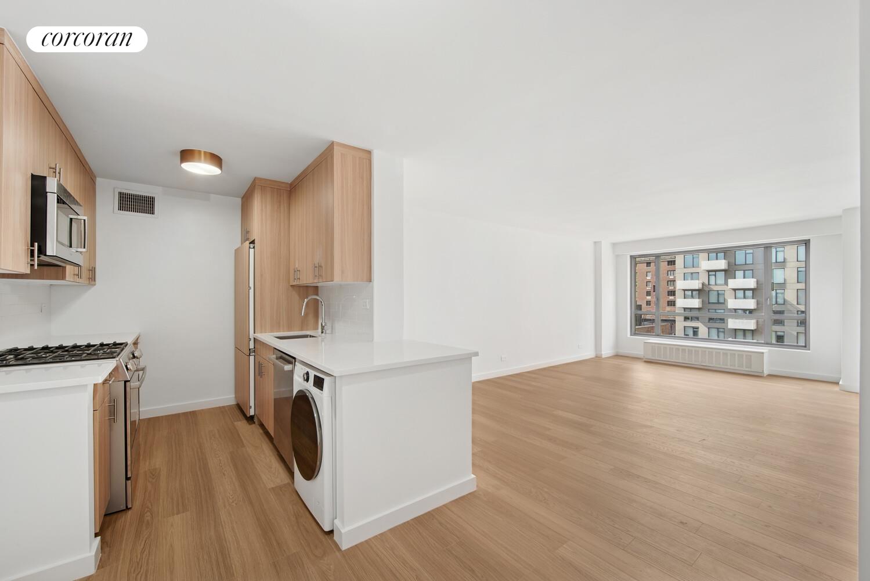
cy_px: 290
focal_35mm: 14
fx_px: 338
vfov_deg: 81.2
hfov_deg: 104.2
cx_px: 435
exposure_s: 1/2
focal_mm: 14
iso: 100
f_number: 11
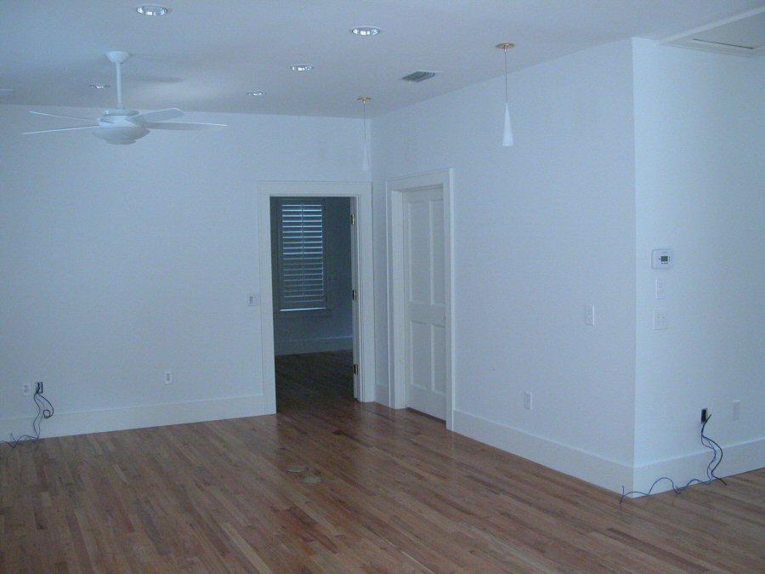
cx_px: 382
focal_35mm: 35
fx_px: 773
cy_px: 287
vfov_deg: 40.7
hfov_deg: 52.6
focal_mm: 8.9
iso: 400
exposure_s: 1/198
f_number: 2.8
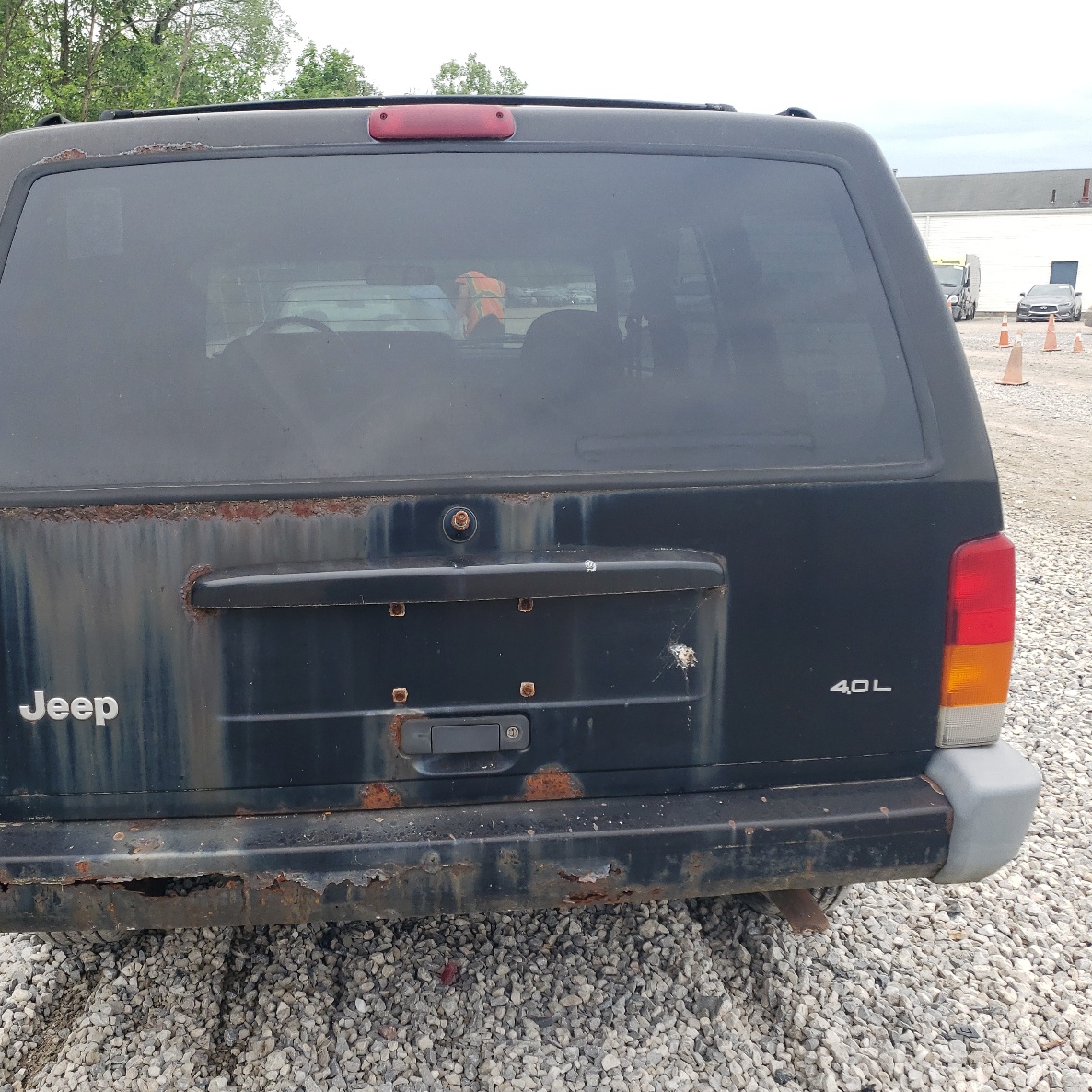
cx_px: 488
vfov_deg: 52.5
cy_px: 550
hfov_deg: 52.4
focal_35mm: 31
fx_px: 1106
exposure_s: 1/769
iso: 50
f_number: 1.5
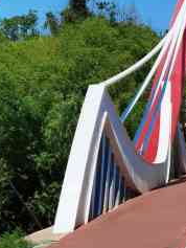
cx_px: 250
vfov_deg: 10.2
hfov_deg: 7.6
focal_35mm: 193
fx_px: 1381
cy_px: 141
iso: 50
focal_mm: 6.71
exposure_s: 1/10000
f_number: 1.9
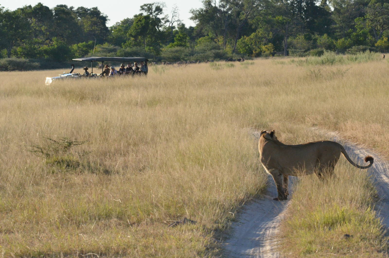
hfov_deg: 9.2
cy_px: 129
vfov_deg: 6.1
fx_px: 2426
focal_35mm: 225
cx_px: 194
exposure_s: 1/2000
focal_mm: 150
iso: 2500
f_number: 11
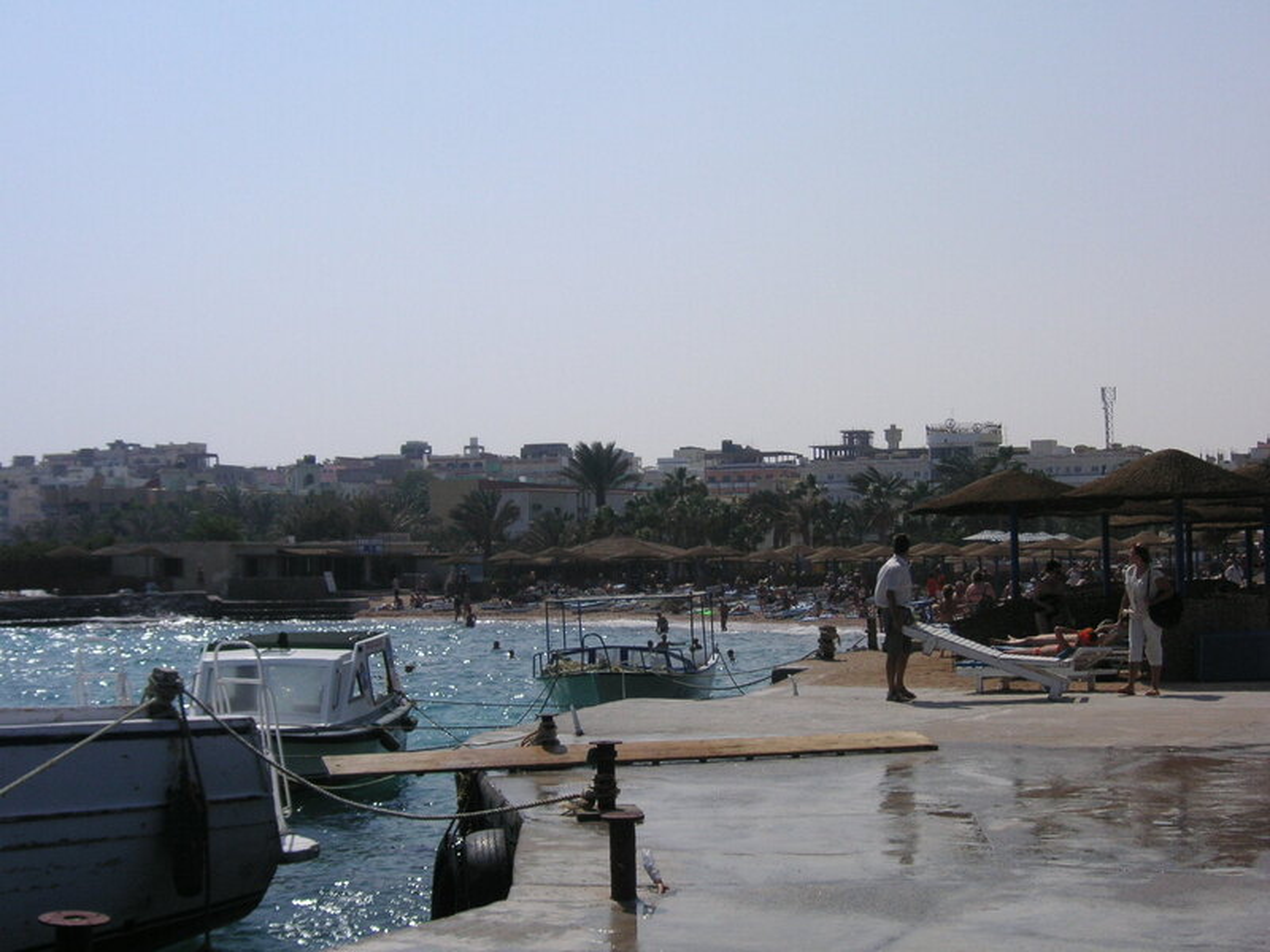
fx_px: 1944
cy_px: 476
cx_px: 635
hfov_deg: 36.2
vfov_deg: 27.5
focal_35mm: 53
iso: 50
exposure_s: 1/350
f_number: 9.5
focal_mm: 8.9
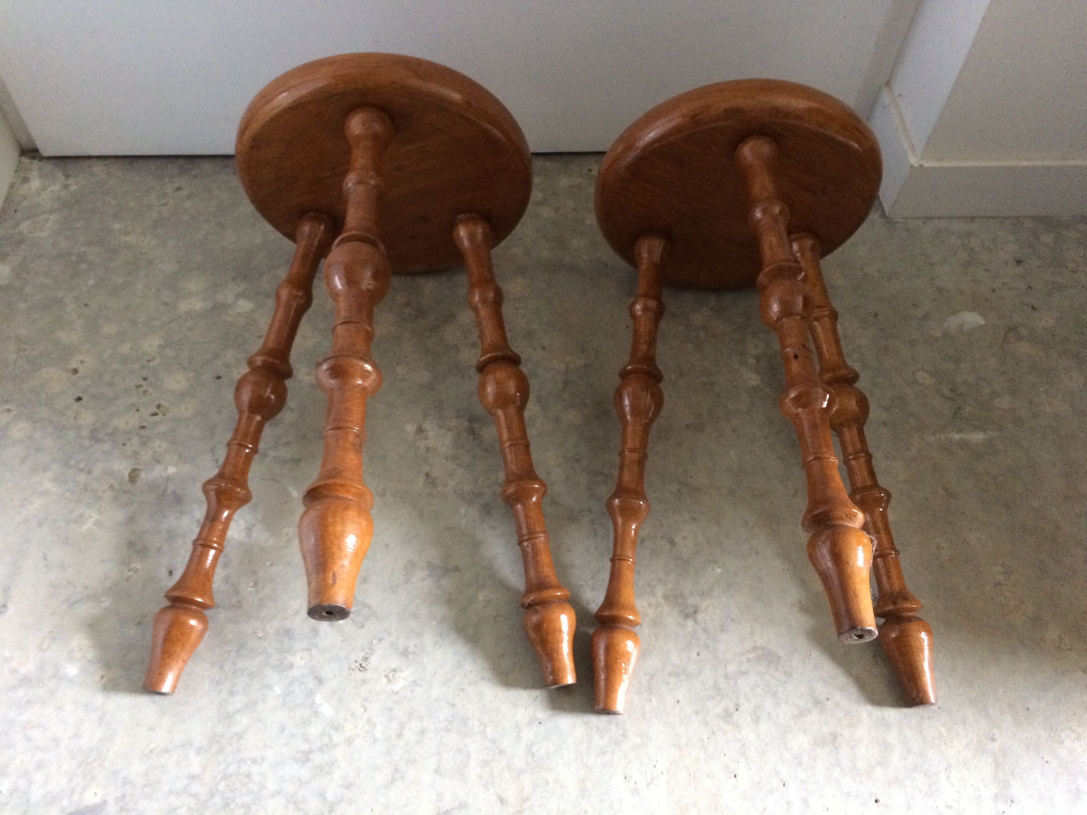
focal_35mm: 29
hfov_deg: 61.7
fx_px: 911
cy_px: 408
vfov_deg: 48.2
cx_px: 544
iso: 320
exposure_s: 1/17
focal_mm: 4.15
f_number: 2.2
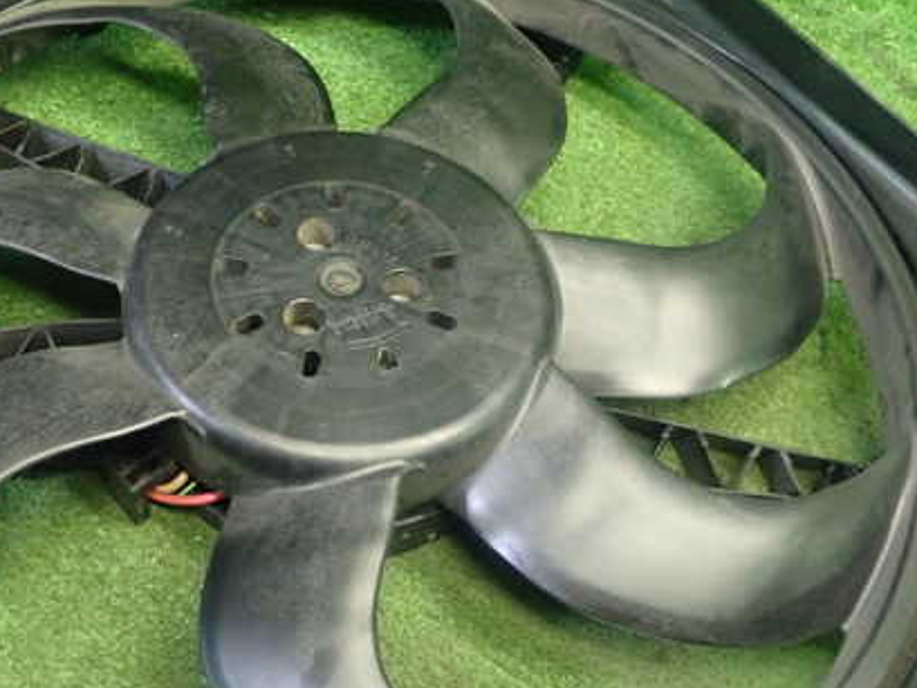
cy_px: 426
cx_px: 287
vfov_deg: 32.8
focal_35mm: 44
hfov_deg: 42.2
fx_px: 1166
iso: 400
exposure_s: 1/30
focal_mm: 5.4
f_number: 2.3
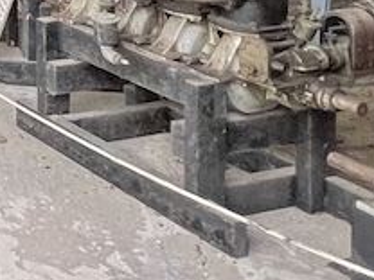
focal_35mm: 80
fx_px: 864
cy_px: -237
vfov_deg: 15.6
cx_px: -410
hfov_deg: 16.8
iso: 250
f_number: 1.8
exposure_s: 1/96
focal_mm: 1.57
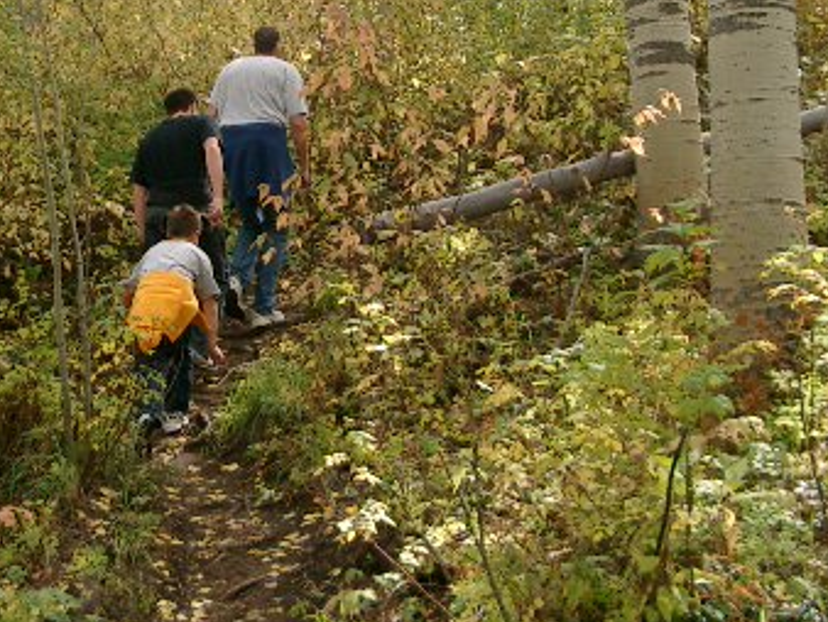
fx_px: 1676
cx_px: 287
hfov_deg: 27.6
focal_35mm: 70
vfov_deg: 20.9
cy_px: 169
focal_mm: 7.6
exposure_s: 1/320
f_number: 2.6
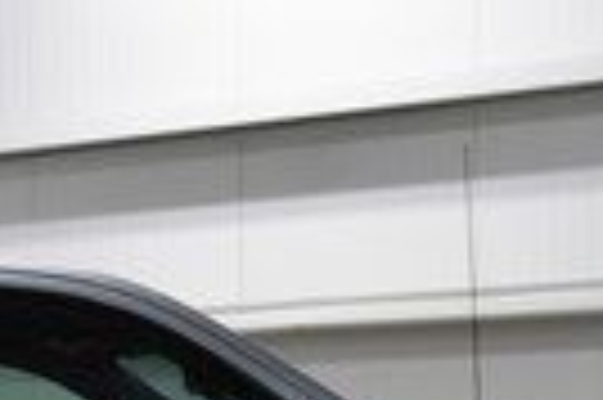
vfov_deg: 7.1
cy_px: 708
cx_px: -292
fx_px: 3128
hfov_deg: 10.6
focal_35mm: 187
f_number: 8
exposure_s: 1/60
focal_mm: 26
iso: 1600
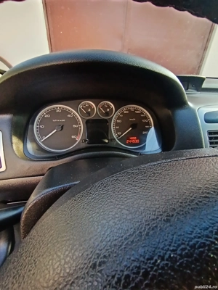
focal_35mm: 17
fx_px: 143
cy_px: 145
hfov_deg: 74.7
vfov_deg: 91.0
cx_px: 109
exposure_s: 1/50
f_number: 2.2
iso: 436
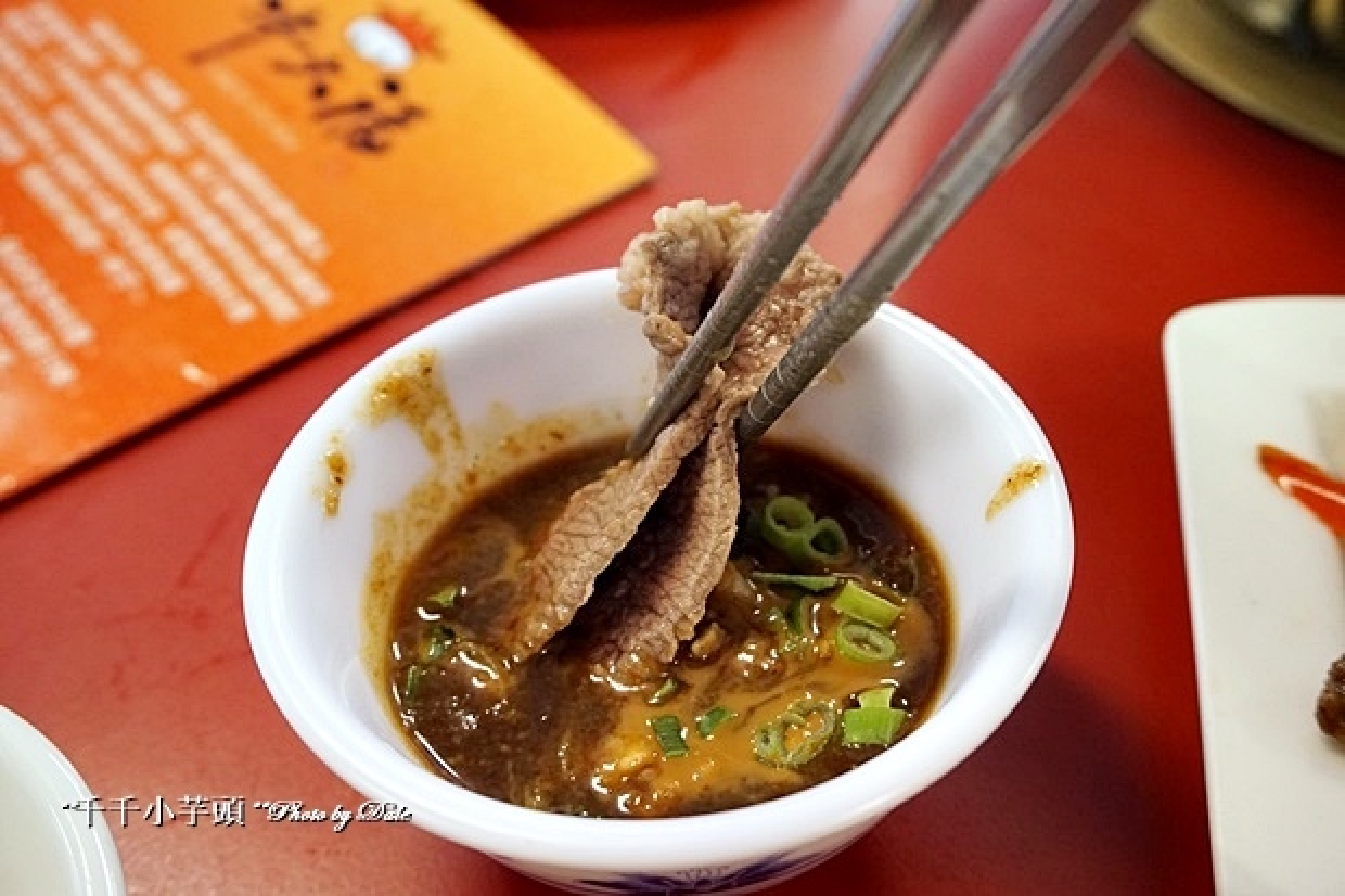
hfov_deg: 51.3
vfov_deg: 35.5
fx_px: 1401
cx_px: 672
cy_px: 448
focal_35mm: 38
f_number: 5.6
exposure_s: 1/60
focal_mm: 25
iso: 1600
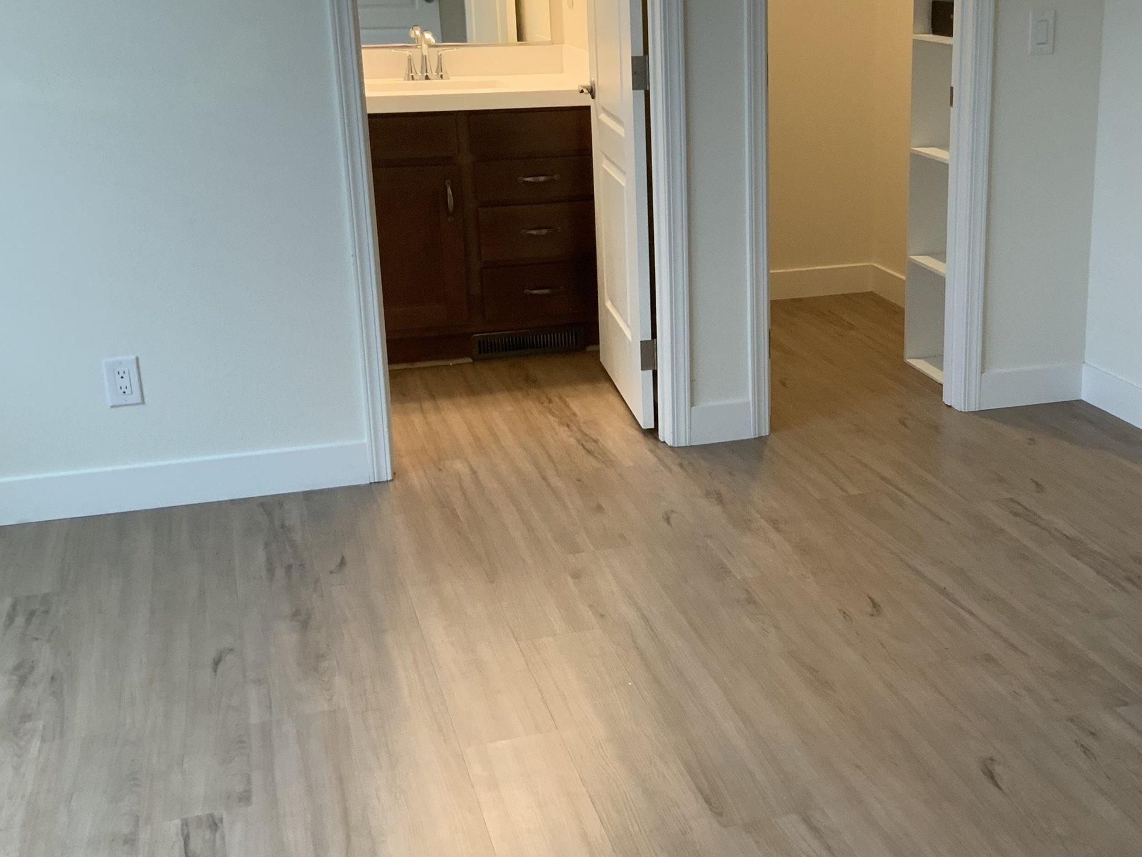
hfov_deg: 39.9
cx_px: 763
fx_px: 1551
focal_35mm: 47
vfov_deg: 30.9
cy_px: 402
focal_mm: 3
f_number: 1.8
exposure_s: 1/60
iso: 100
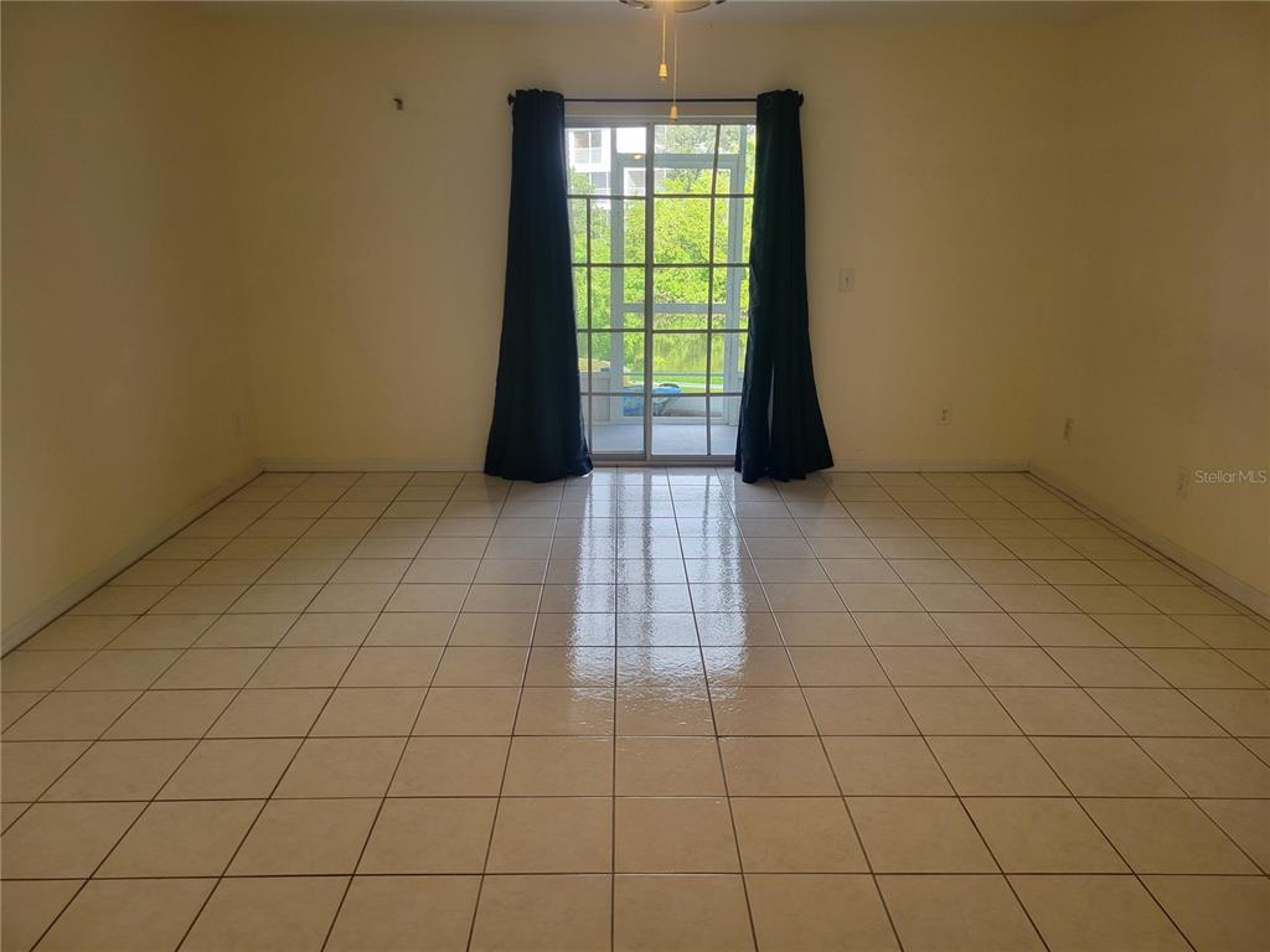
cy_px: 476
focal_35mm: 26
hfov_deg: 67.3
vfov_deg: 53.1
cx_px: 635
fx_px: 954
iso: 100
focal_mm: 5.4
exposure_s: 1/120
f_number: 1.8
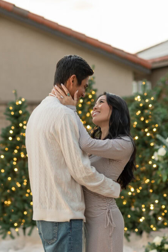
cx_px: 78
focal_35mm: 78
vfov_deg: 25.6
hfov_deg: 17.5
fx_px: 545
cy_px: 196
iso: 320
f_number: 1.6
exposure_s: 1/200
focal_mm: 50
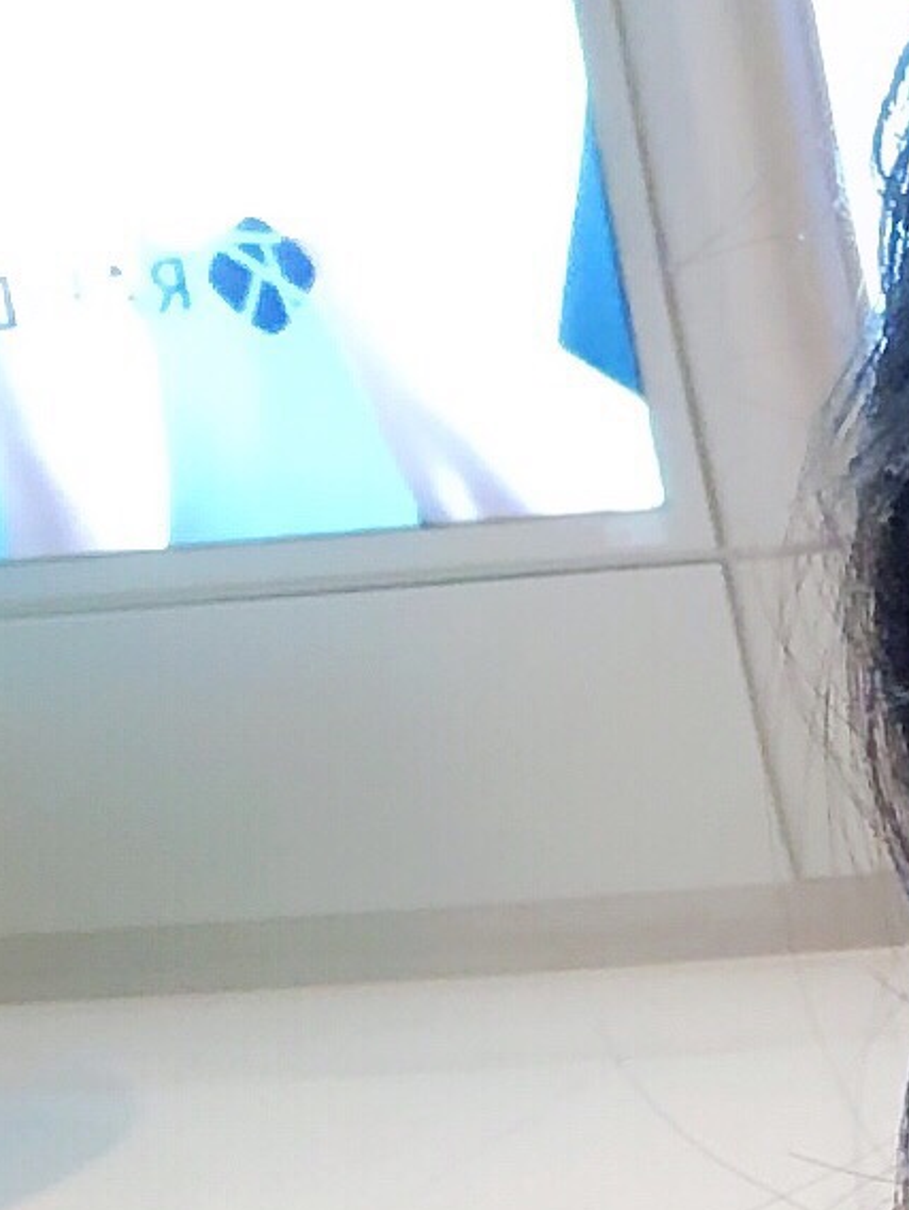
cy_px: 1836
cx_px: 1605
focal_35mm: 174
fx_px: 6083
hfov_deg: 8.3
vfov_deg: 10.9
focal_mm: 2.87
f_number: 2.2
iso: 40
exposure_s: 1/20
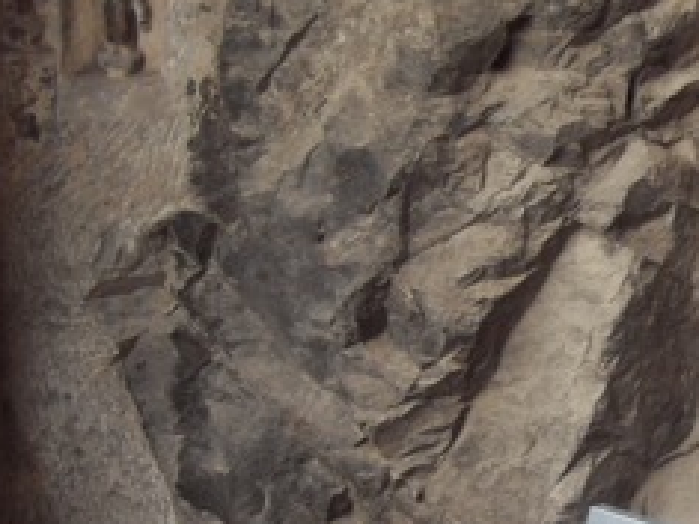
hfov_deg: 26.3
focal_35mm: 73
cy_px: 345
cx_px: 544
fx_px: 1473
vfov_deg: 20.1
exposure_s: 1/45
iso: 200
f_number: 3.5
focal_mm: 6.6
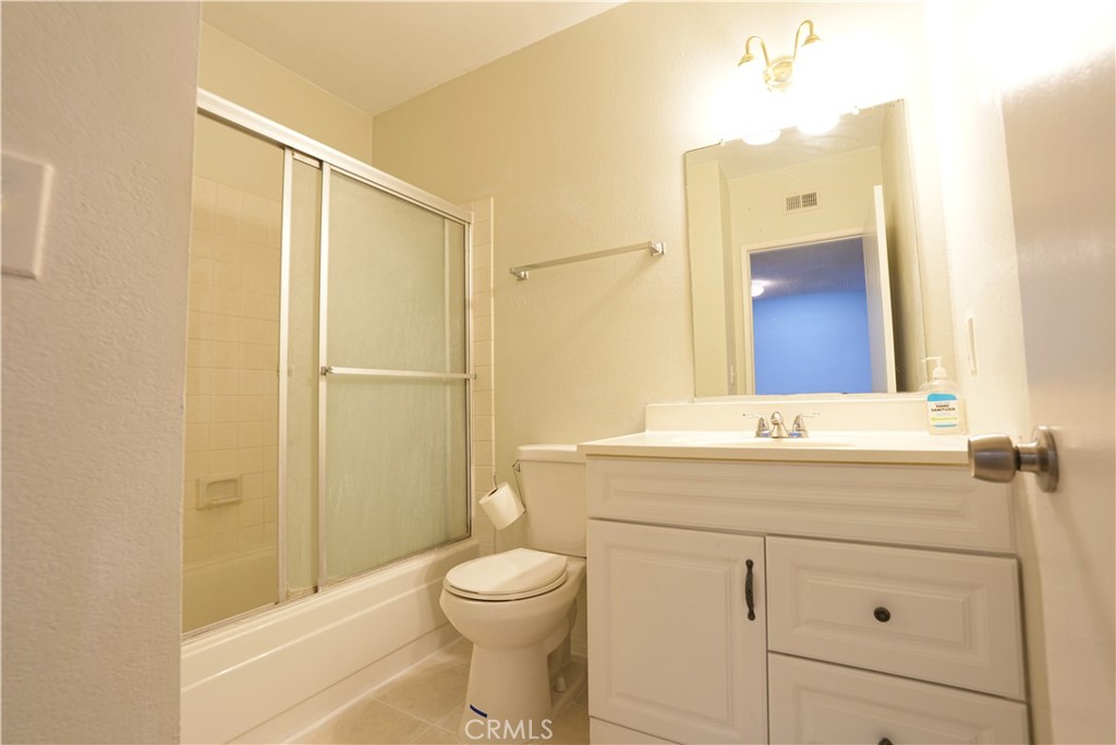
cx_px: 558
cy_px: 372
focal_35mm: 16
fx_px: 496
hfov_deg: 96.7
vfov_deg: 73.8
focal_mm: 16
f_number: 8
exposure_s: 1/1.25
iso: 100
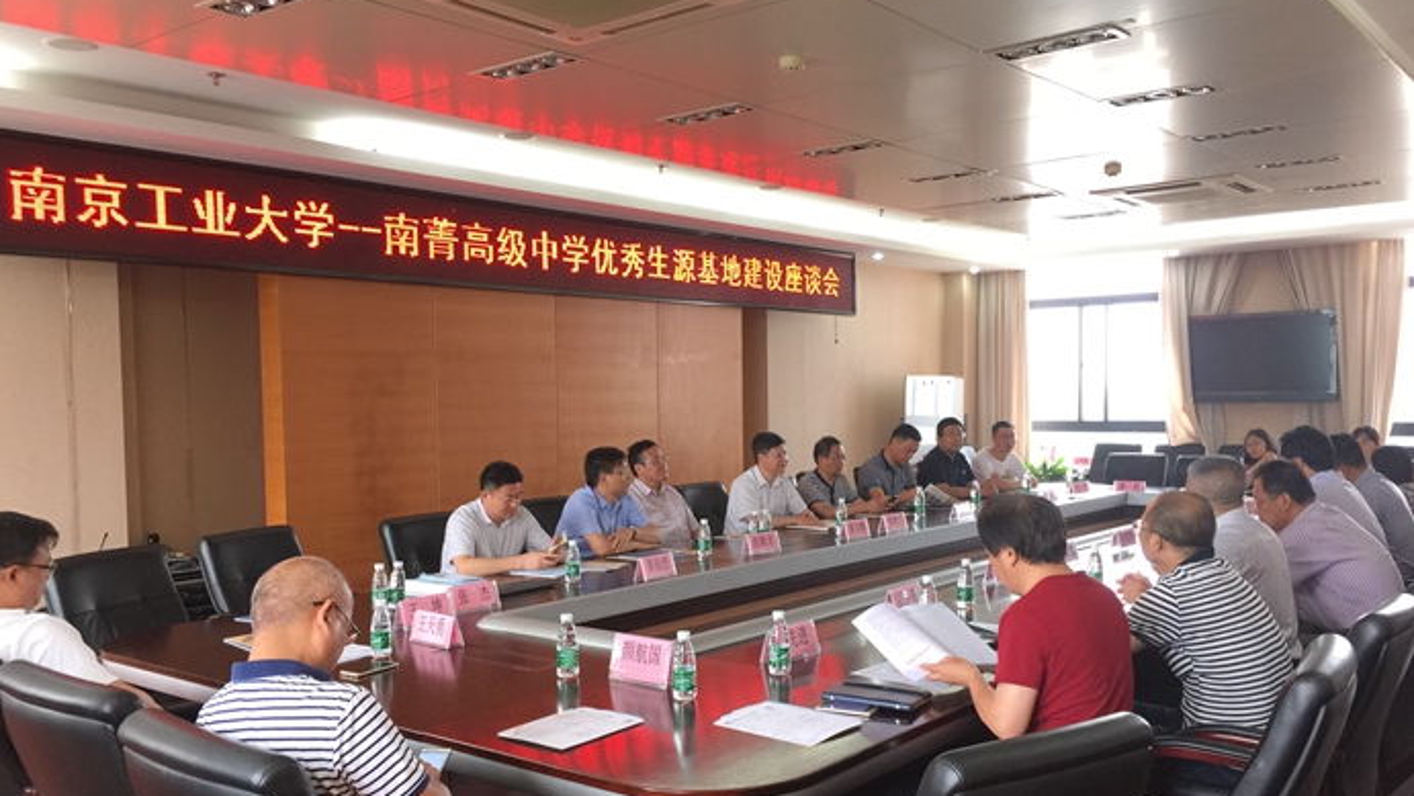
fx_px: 1200
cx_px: 700
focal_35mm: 32
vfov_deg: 36.6
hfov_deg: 61.0
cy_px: 459
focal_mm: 4.15
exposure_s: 1/33
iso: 80
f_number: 2.2
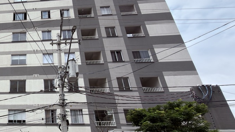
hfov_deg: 55.9
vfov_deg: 40.0
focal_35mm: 29
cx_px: 18
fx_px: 181
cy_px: 80
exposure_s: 1/899
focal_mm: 2.22
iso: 20
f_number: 2.2
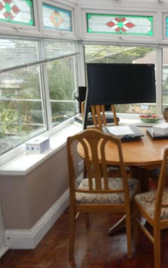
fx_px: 315
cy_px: 137
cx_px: 209
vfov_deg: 46.2
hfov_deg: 26.2
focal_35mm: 43
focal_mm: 3.6
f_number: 2.8
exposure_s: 1/100
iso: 80
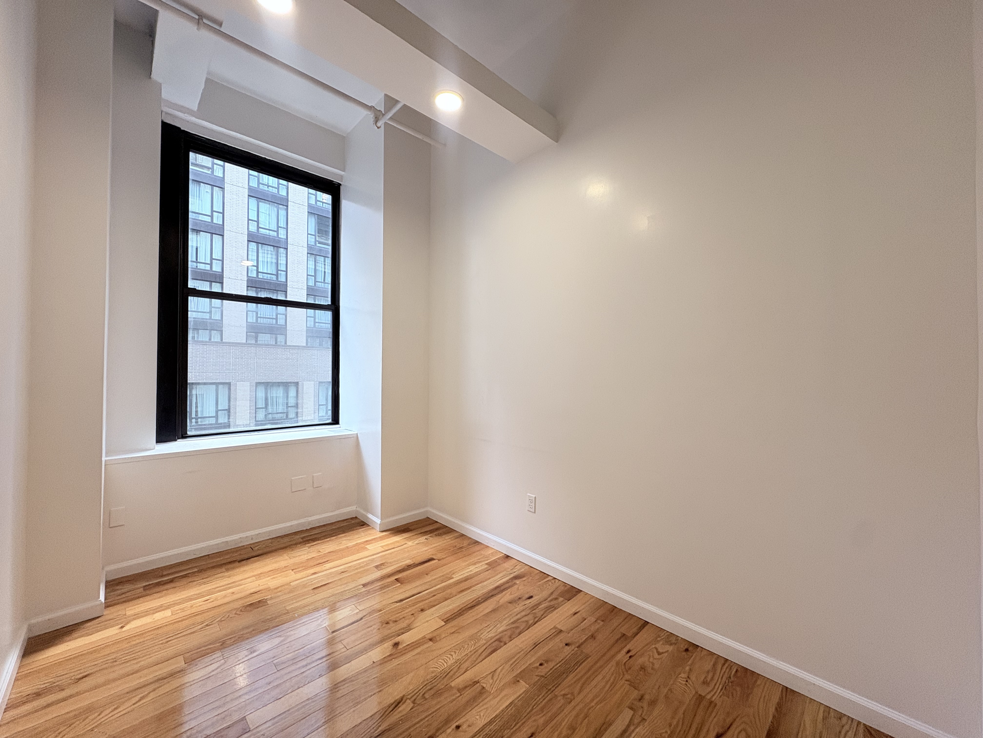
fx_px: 398
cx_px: 492
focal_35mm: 14
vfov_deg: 85.7
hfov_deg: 102.1
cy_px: 369
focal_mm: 2.22
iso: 125
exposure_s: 1/120
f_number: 2.2
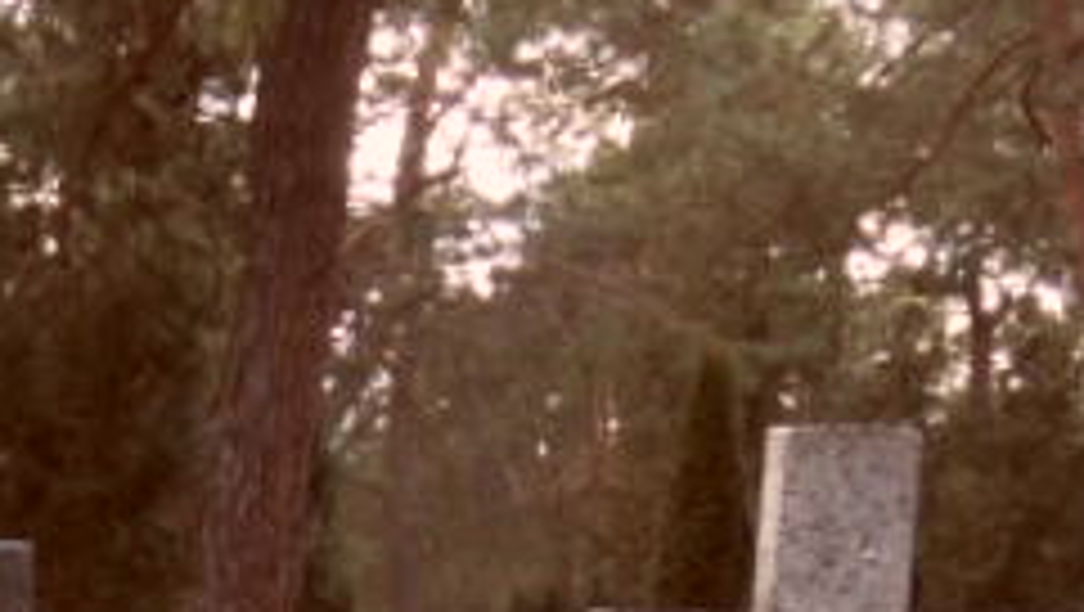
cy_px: 1426
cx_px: -13
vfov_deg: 9.8
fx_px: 3193
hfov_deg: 18.7
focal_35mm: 111
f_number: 3.2
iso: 100
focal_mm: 3.9
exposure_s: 1/60
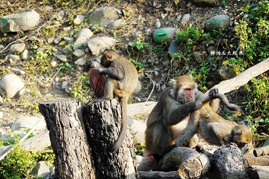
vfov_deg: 6.9
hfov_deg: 10.3
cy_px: 90
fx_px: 1494
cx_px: 134
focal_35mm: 200
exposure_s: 1/200
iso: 320
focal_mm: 72
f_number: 4.5
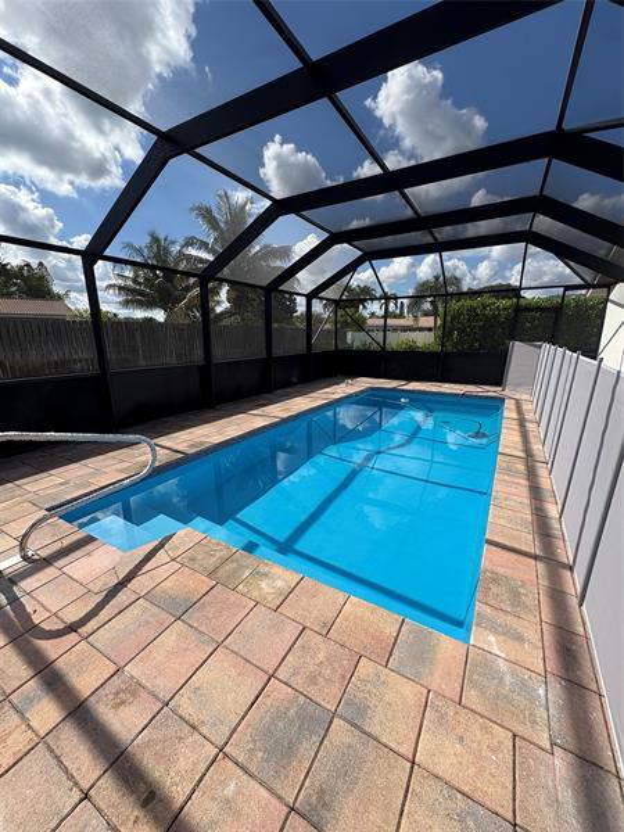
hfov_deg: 85.7
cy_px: 416
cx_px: 312
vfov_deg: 102.1
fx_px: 336
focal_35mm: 14
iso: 50
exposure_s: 1/1449
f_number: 2.2
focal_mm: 2.22
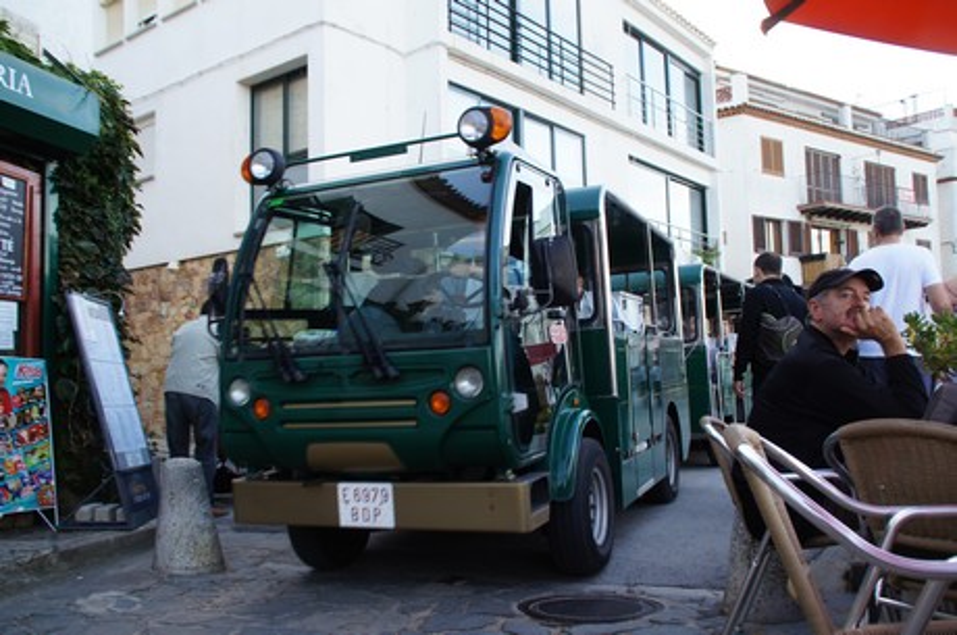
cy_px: 318
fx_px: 876
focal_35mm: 33
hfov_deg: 57.3
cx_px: 478
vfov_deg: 39.8
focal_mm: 22
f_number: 5.6
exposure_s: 1/50
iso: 100
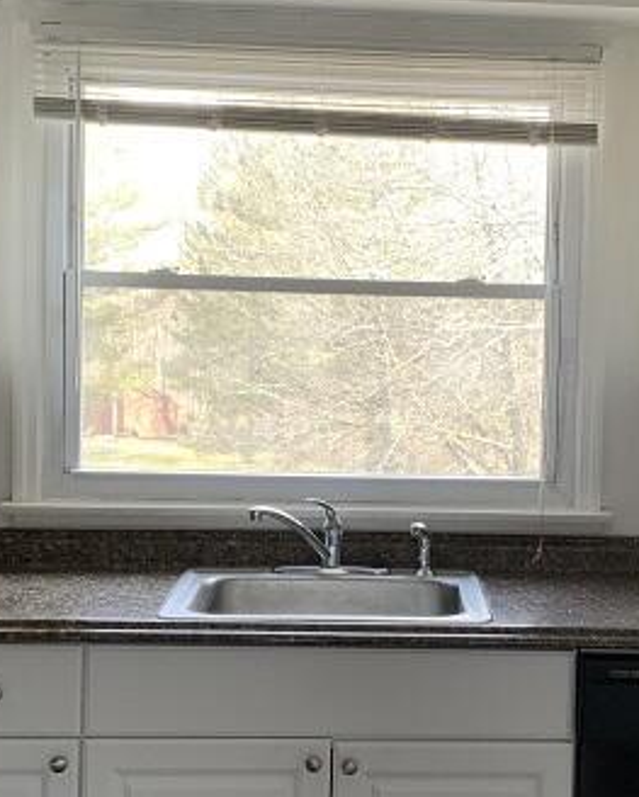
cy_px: 406
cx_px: 508
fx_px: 1629
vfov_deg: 27.5
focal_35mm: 69
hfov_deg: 21.9
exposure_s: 1/68
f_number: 1.8
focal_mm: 3
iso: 64
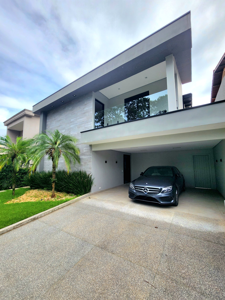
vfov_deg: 106.2
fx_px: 113
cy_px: 150
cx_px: 112
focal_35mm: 13
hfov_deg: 89.9
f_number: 2.2
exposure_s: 1/1667
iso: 50
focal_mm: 2.2
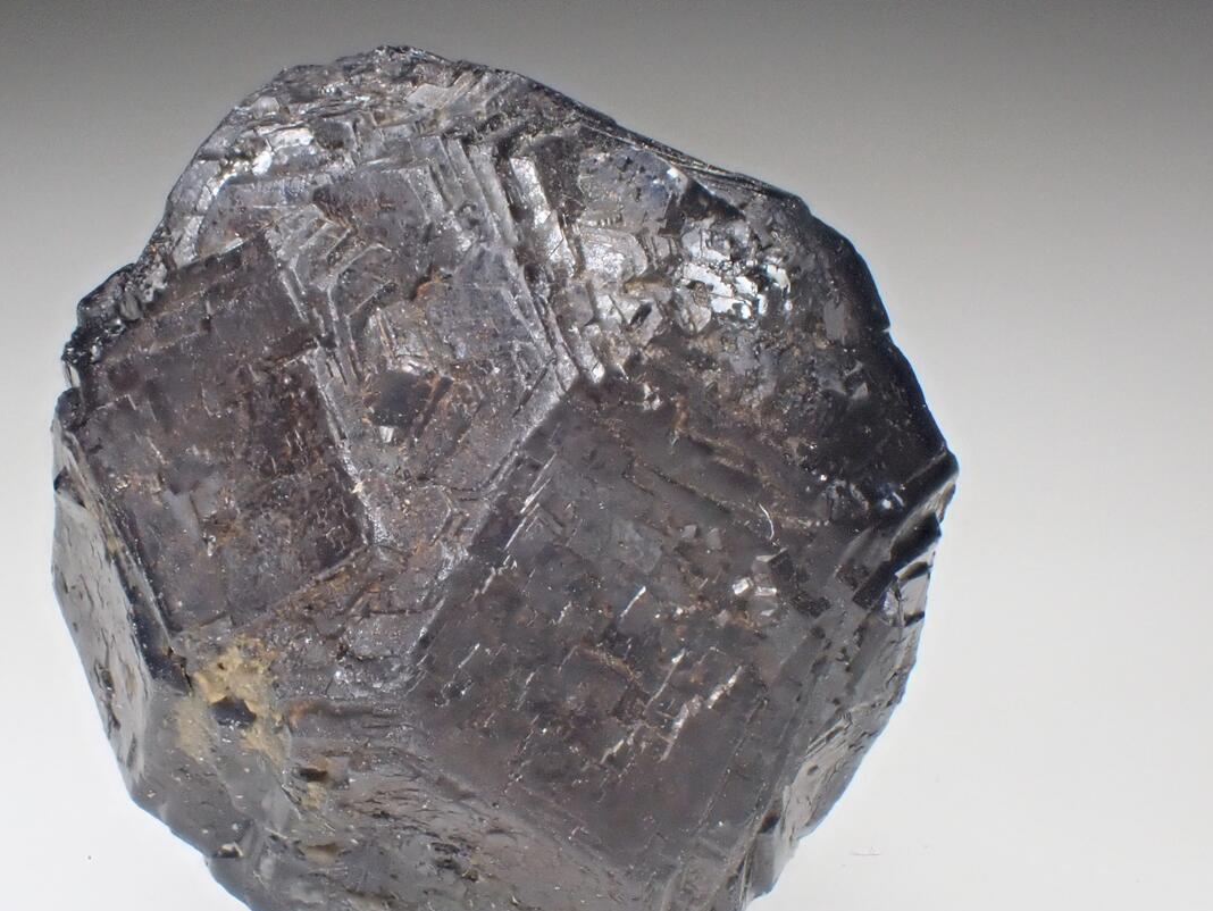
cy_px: 507
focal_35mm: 117
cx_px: 509
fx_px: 4102
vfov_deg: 12.7
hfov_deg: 16.8
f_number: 6.3
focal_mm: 18
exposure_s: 1/400
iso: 500
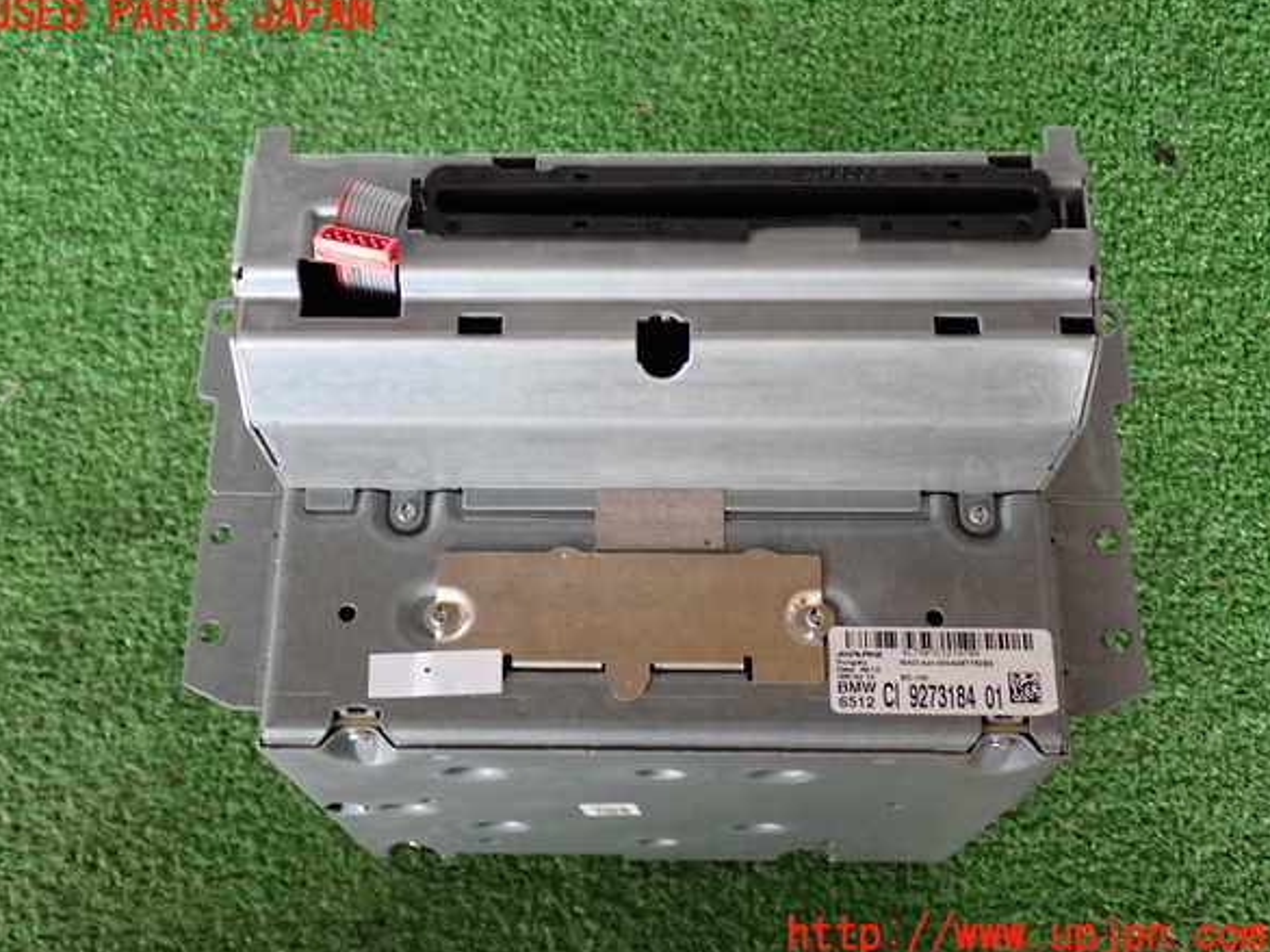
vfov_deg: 34.3
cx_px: 626
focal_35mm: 42
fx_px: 1540
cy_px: 475
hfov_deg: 44.8
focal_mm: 7.31
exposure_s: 1/40
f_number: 2.8
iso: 250
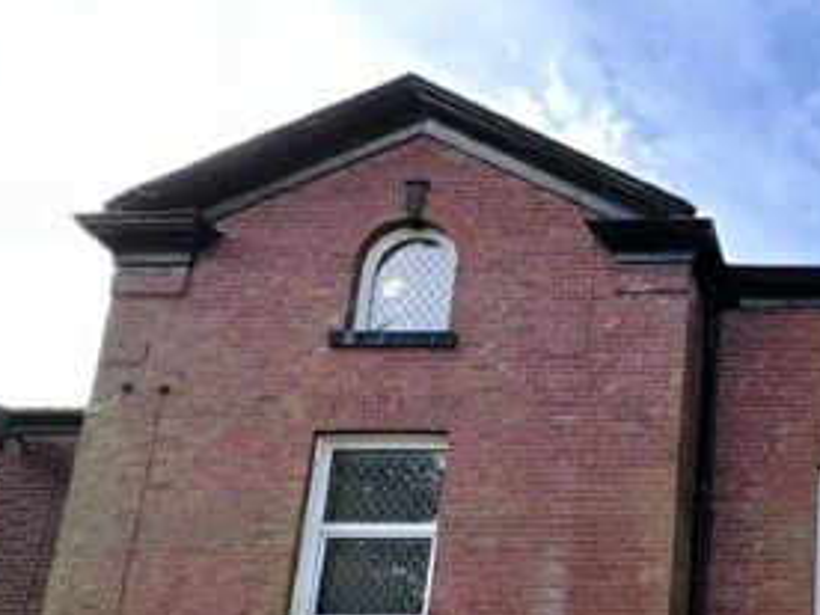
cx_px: 948
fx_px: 782
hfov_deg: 41.2
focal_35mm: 33
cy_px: 771
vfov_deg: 33.3
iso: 32
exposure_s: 1/435
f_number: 1.8
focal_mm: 1.57
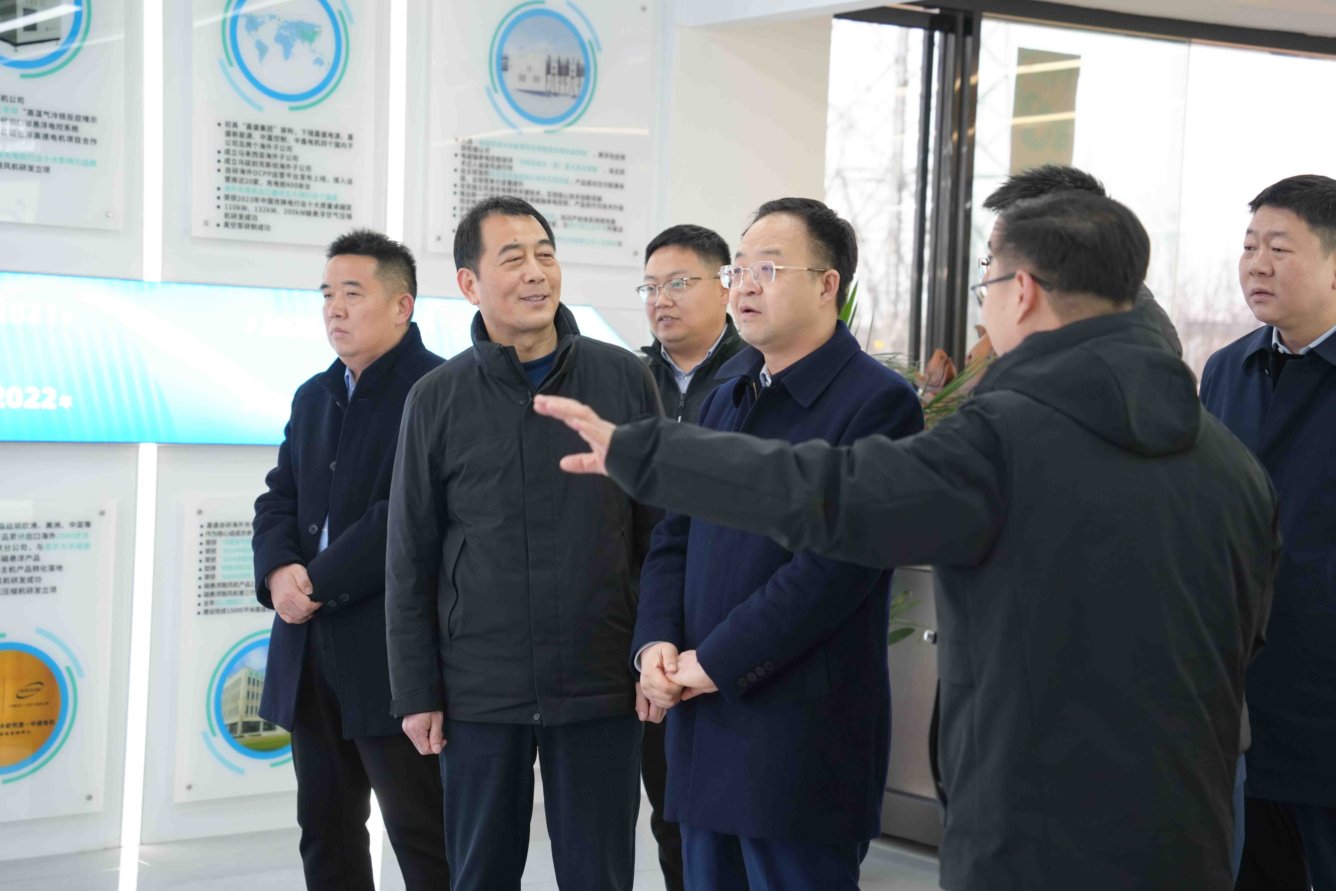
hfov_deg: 30.5
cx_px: 668
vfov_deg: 20.6
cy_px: 446
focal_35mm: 66
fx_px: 2449
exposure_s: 1/160
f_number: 4
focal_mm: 66
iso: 400
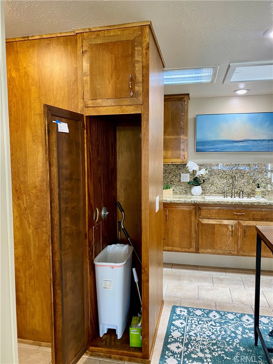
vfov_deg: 67.3
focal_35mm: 26
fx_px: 273
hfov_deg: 53.1
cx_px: 136
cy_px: 182
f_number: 1.8
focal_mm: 4.25
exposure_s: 1/60
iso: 160
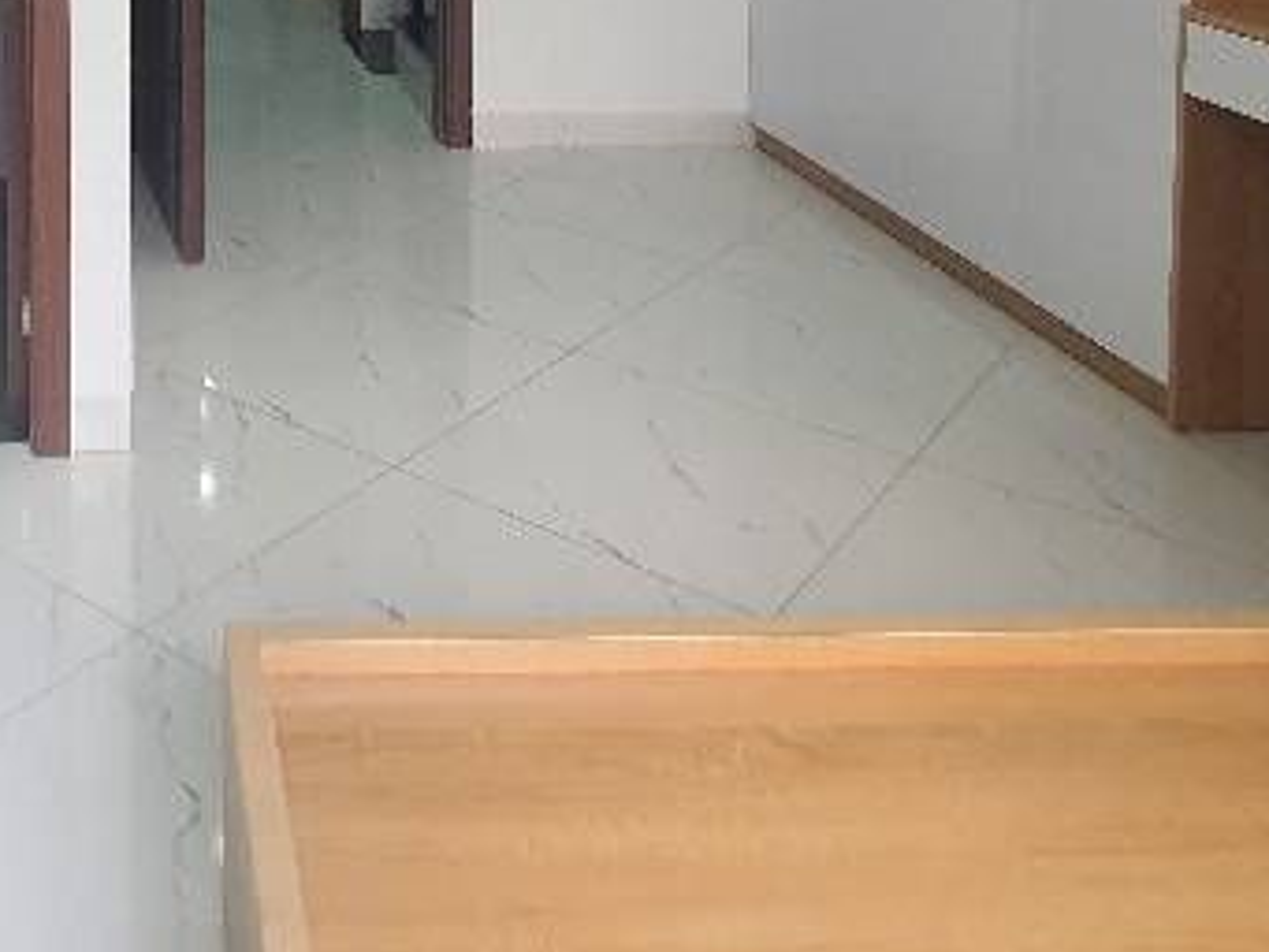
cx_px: 112
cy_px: -264
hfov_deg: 43.4
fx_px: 1430
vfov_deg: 29.9
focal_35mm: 39
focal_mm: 1.8
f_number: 2.2
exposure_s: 1/50
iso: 64
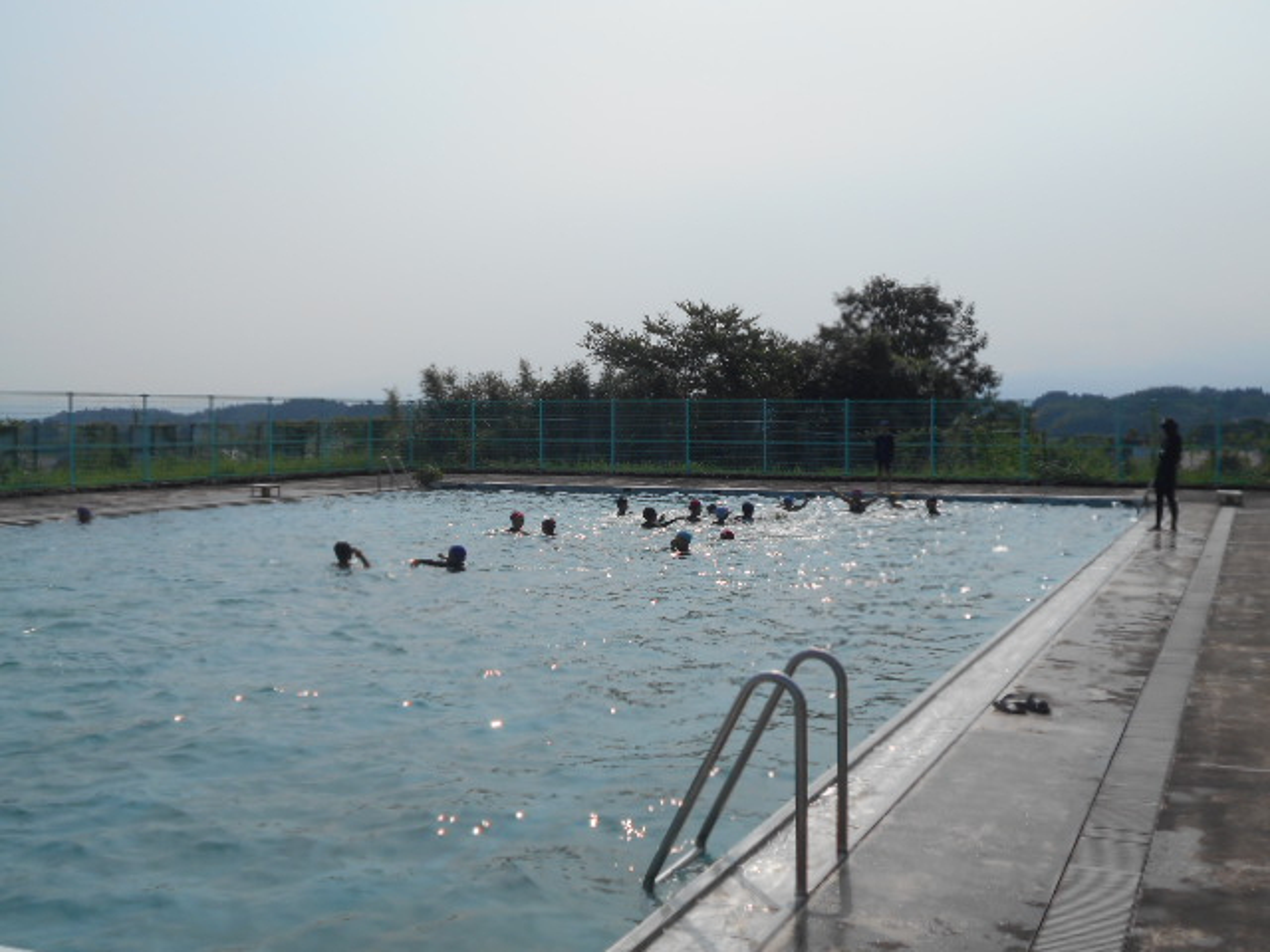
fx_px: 1431
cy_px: 476
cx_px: 635
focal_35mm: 39
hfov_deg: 47.9
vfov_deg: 36.8
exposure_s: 1/400
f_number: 9.8
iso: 80
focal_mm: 6.7
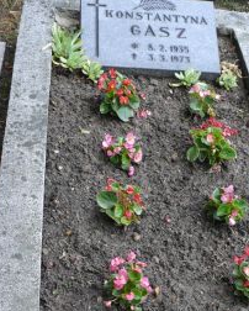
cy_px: 255
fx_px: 598
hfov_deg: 23.2
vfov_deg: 28.4
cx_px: 195
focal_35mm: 65
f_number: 2.8
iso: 100
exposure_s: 1/60
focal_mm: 7.4
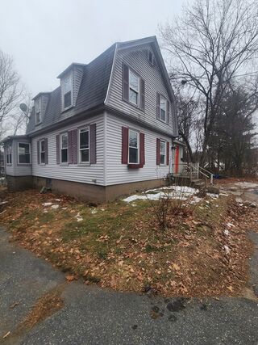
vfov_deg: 106.2
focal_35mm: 13
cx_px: 129
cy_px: 172
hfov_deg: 89.9
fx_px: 129
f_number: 2.2
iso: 50
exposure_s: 1/550
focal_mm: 2.2
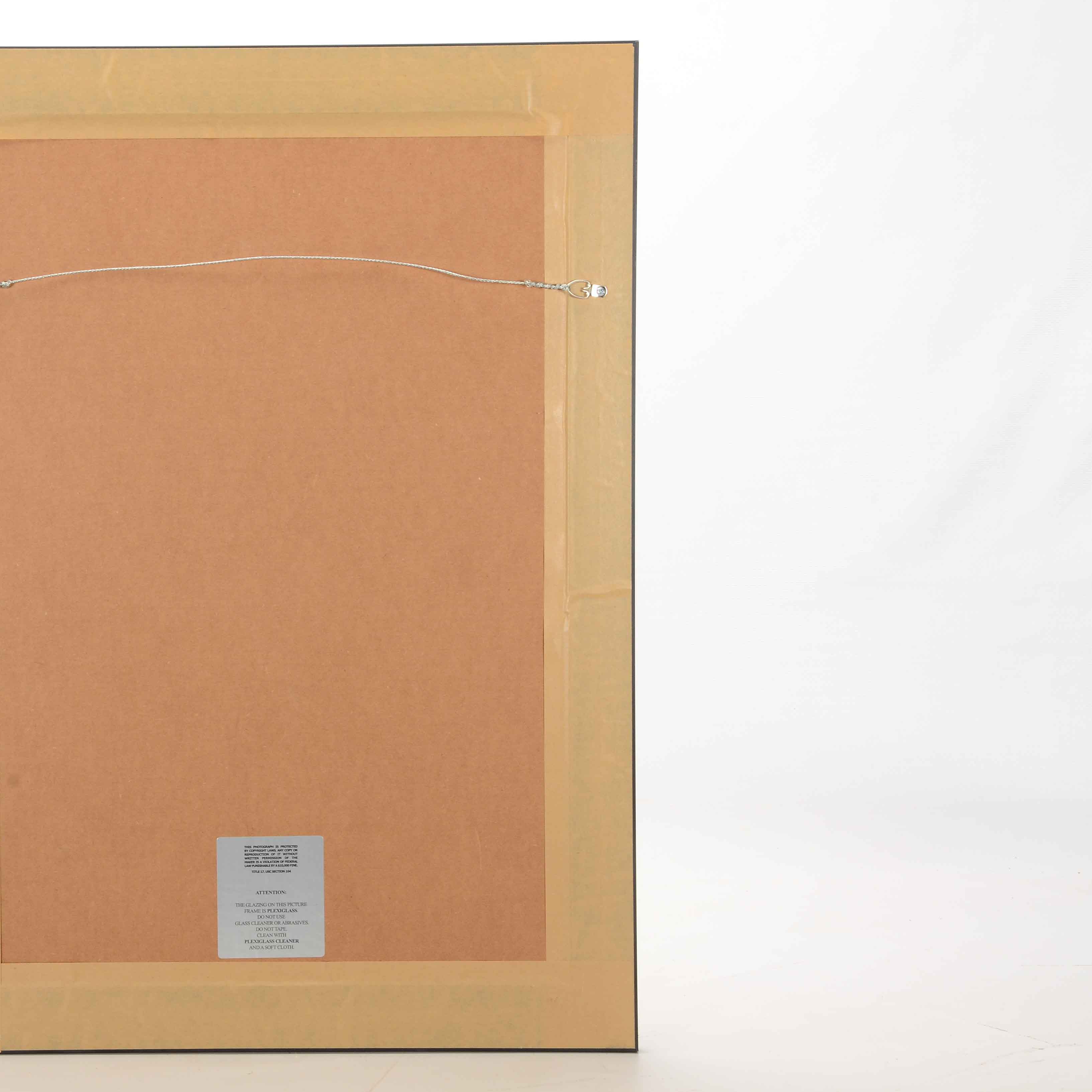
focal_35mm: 77
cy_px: 547
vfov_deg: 22.5
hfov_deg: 22.3
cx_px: 273
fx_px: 2748
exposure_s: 1/160
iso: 200
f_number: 14
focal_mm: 40
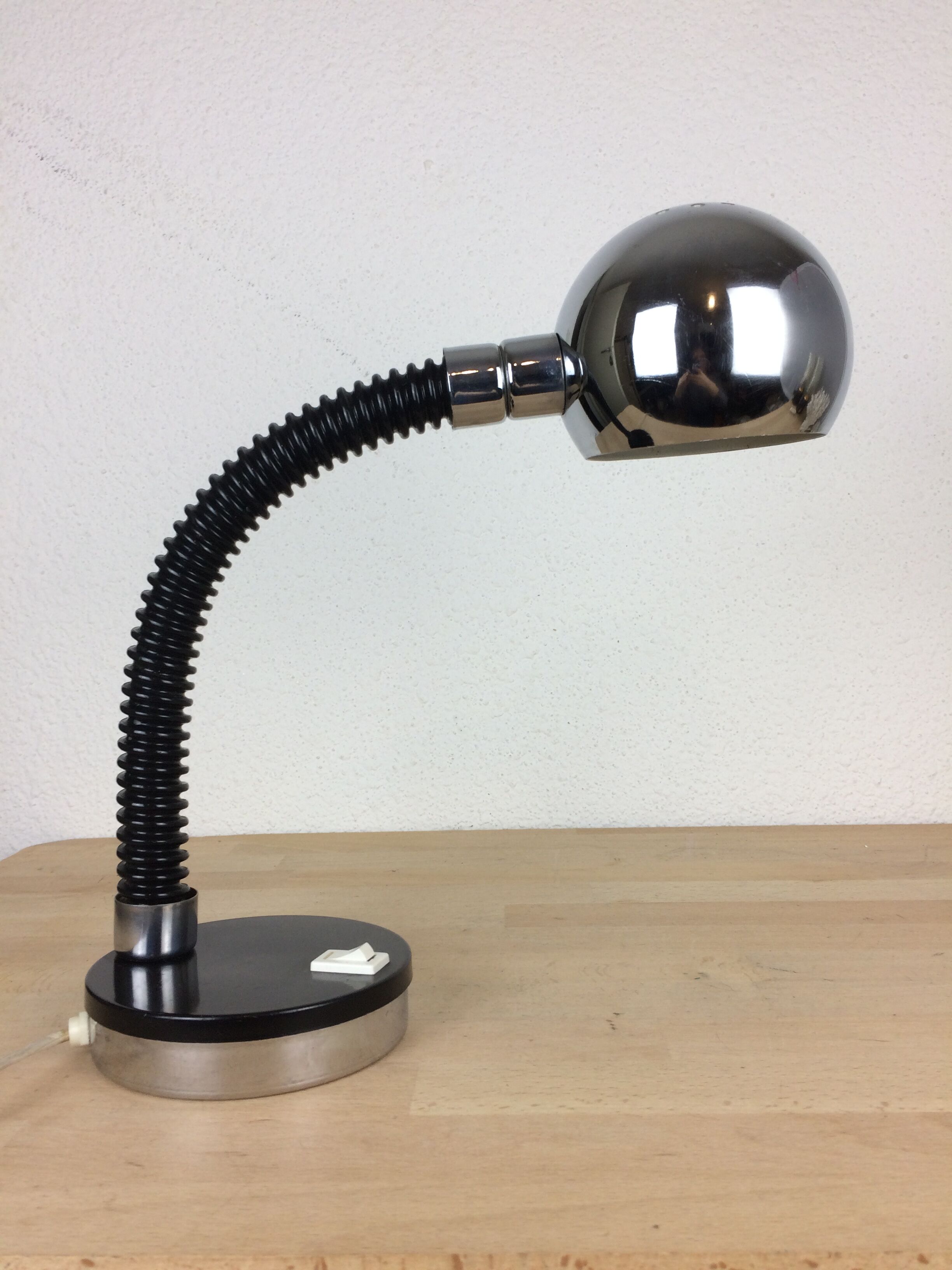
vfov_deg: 61.7
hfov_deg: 48.2
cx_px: 476
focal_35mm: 29
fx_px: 1063
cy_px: 635
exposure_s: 1/100
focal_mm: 4.15
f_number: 2.2
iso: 50
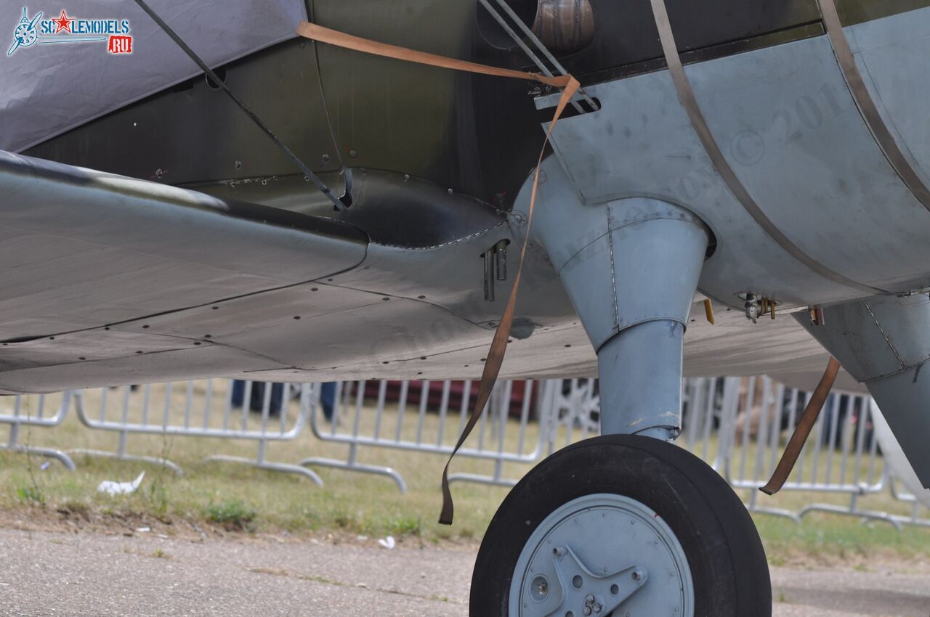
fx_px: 5999
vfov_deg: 5.9
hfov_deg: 8.9
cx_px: 465
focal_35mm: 232
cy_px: 308
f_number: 8
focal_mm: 155
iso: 200
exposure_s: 1/250
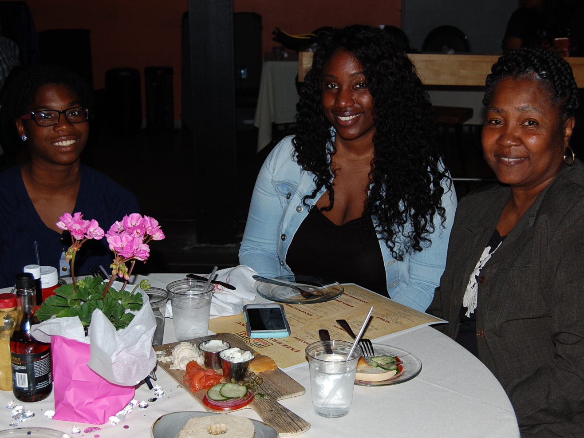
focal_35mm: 56
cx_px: 320
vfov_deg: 26.1
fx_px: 945
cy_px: 221
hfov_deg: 34.3
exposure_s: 1/125
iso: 200
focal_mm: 34
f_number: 5.6
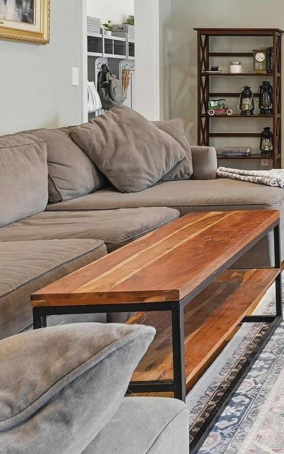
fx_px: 613
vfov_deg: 39.2
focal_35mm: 50
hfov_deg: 22.0
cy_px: 93
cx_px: 415
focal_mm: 11
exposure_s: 1/160
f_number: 7.1
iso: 800
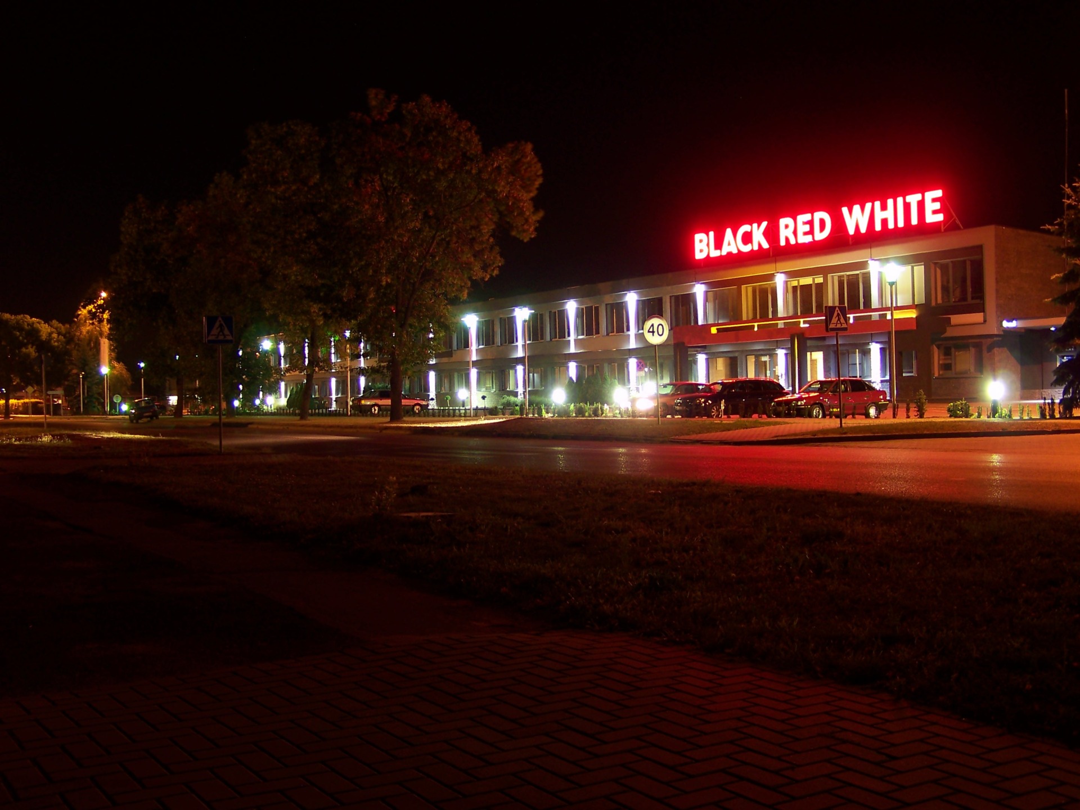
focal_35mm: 38
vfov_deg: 37.7
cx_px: 540
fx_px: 1186
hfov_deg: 49.0
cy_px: 405
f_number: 2.8
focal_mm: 6.3
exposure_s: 8
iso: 64
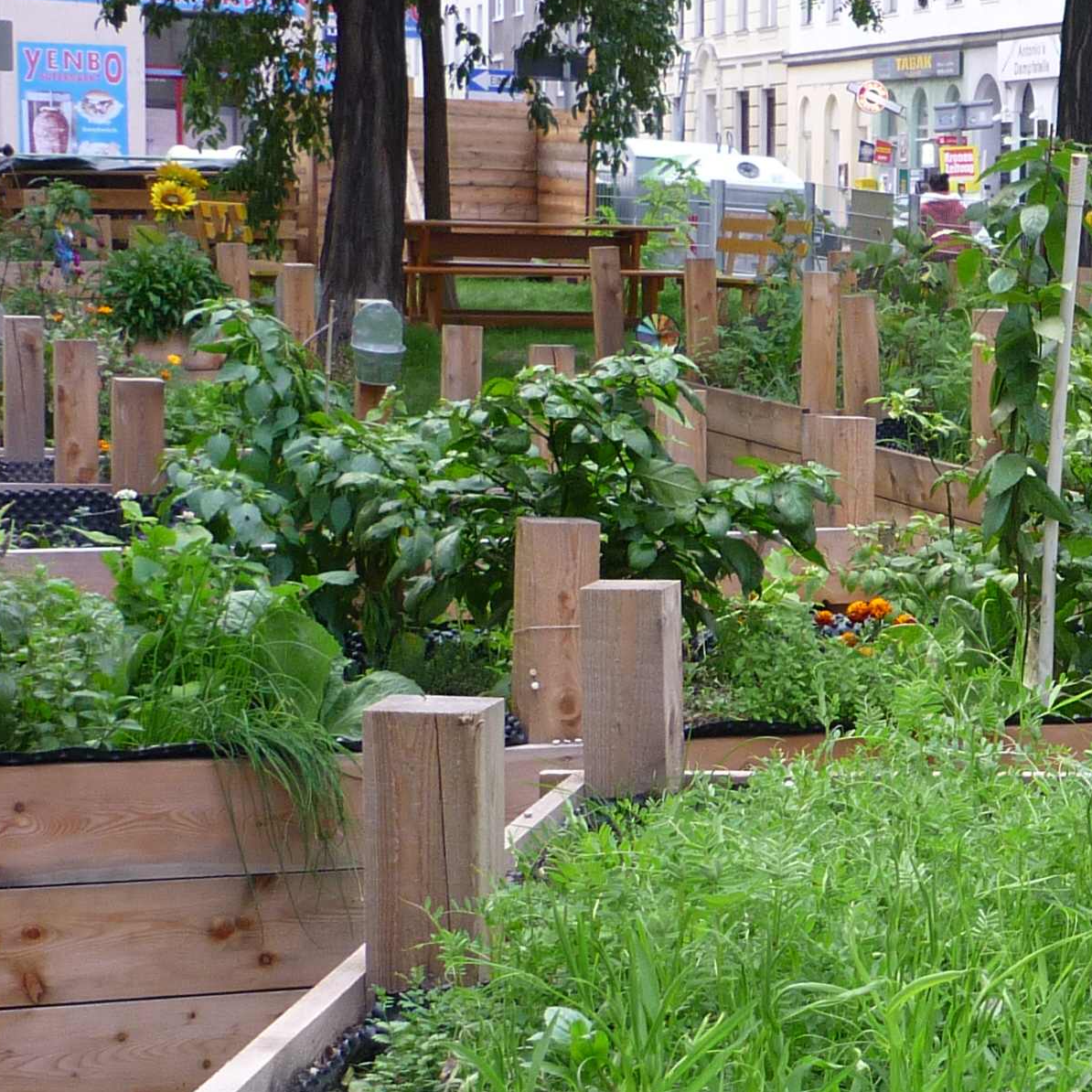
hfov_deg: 18.8
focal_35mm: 87
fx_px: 3105
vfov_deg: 19.9
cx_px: 1323
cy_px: 680
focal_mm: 5.9
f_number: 2.9
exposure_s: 1/30
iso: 125
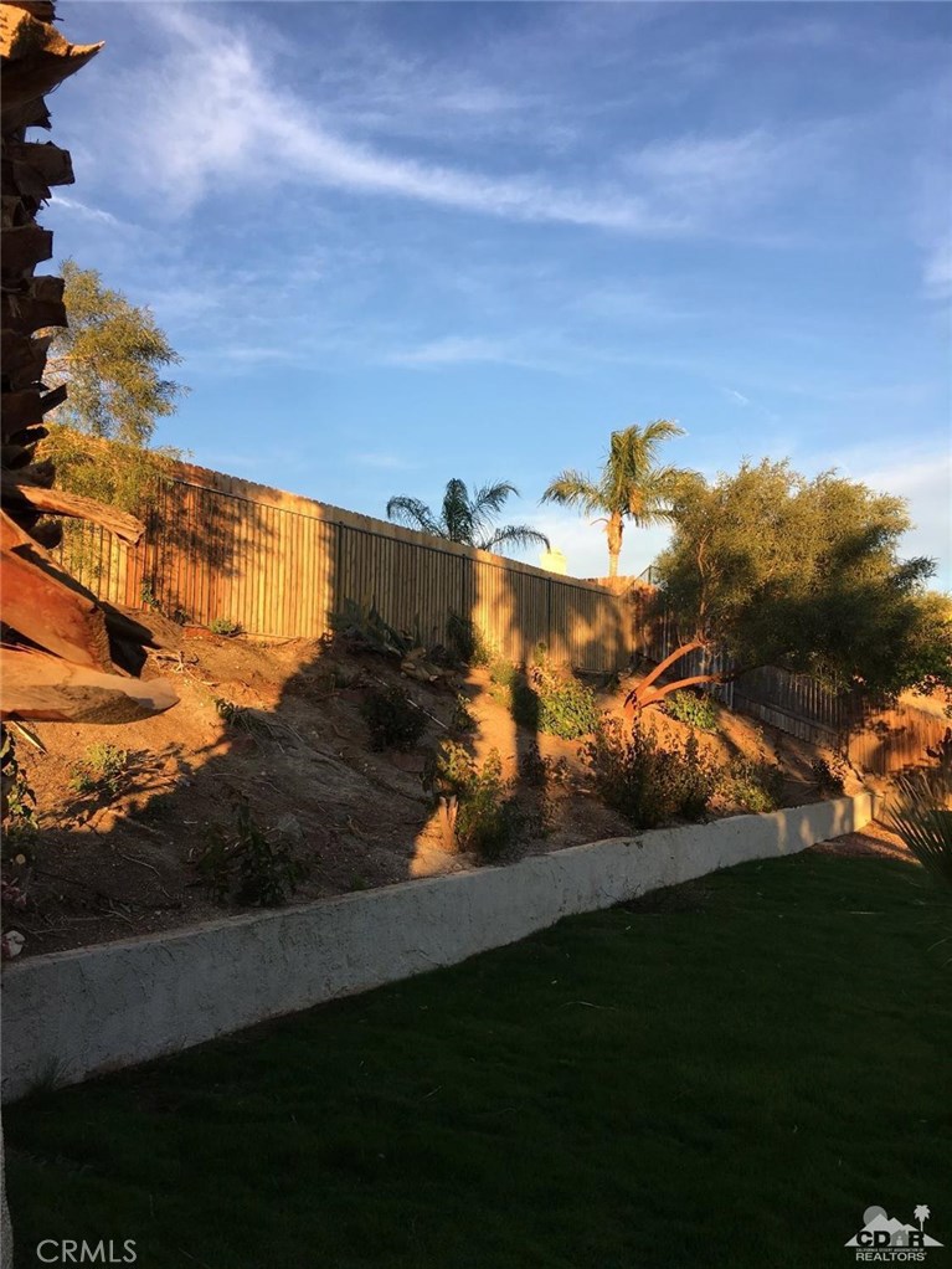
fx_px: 1063
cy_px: 634
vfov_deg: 61.6
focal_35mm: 29
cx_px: 476
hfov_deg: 48.2
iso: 25
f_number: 2.2
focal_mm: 4.15
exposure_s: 1/392
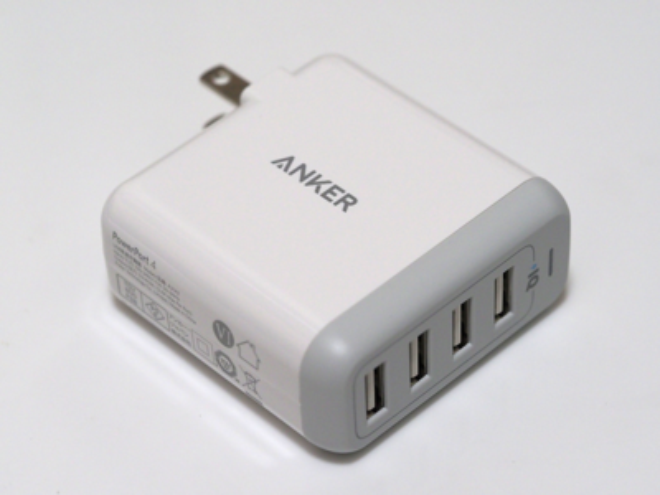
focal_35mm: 120
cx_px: 330
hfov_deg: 16.4
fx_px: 2288
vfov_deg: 12.3
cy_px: 248
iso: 1250
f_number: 4
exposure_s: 1/125
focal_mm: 60
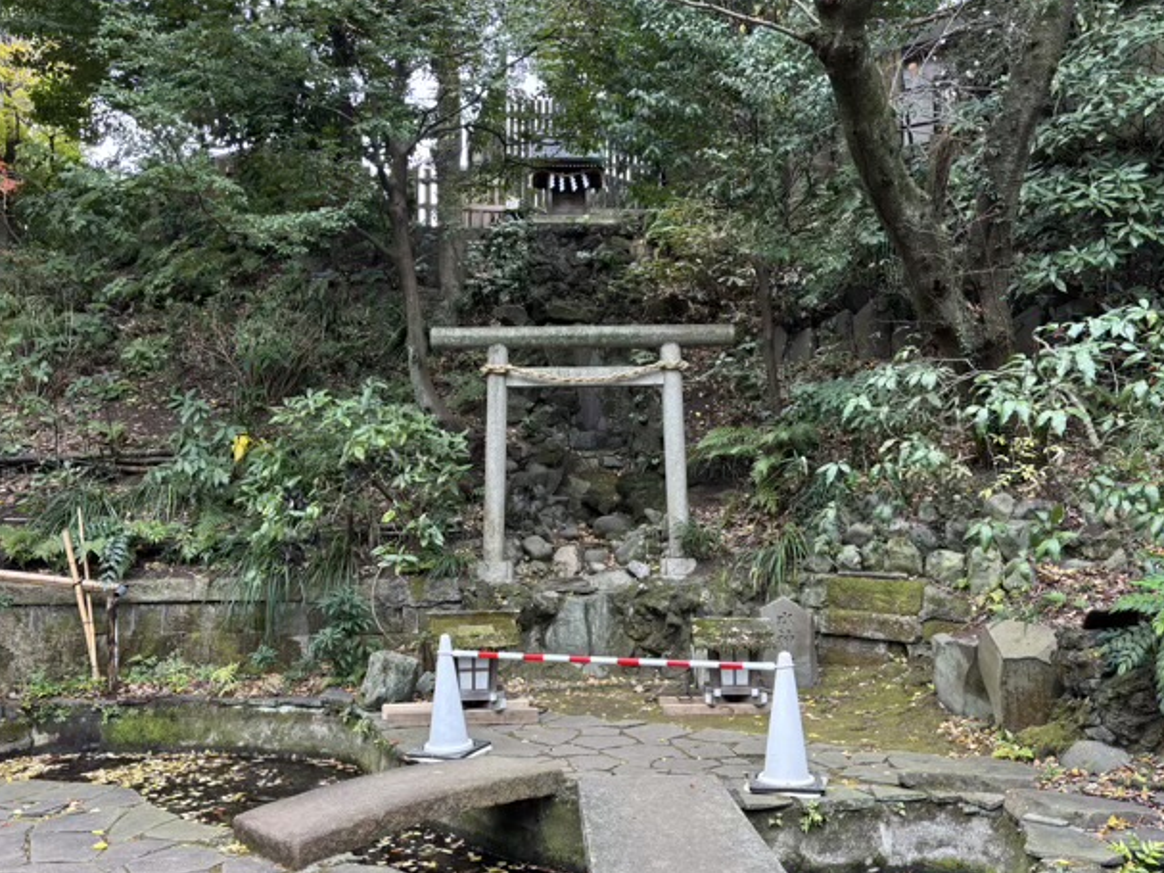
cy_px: 475
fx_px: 1009
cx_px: 594
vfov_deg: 46.7
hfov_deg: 60.0
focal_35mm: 30
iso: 40
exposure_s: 1/121
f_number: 1.6
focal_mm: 5.96
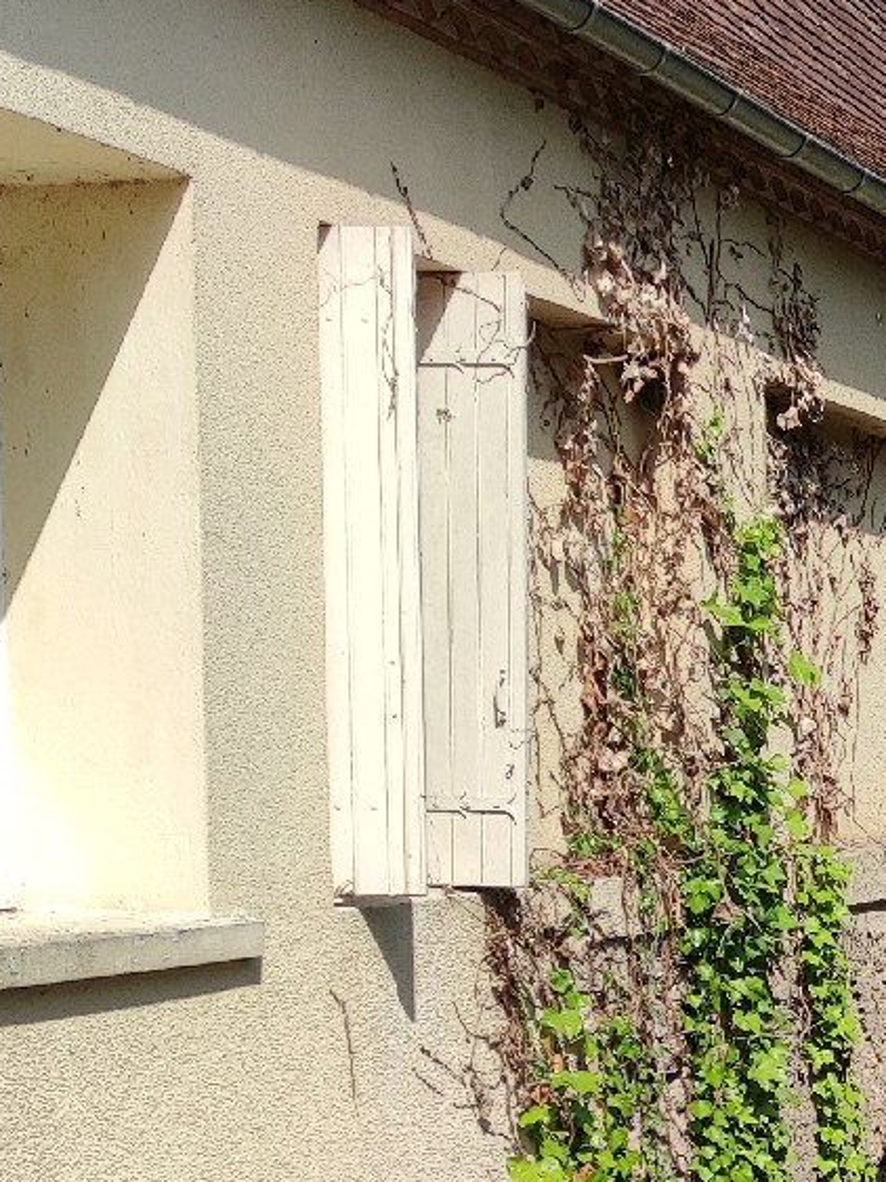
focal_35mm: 80
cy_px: 903
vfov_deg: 24.1
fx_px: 2731
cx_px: 1225
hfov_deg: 17.1
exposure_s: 1/1462
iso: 50
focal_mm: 5.43
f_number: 1.89
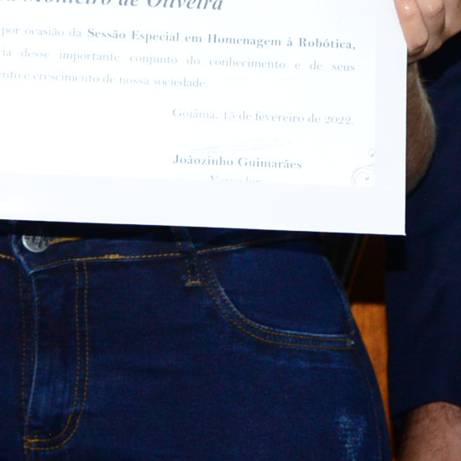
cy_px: -223
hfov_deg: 6.8
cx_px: 60
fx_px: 3857
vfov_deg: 6.7
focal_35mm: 256
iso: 2500
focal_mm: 55
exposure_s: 1/125
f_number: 4
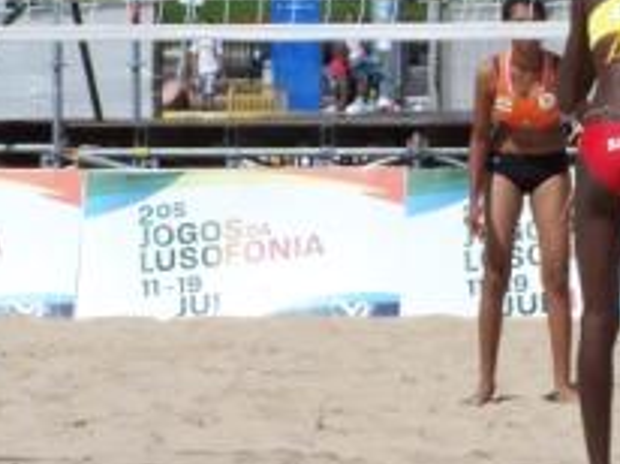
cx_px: 656
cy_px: 75
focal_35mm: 303
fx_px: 5421
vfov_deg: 4.9
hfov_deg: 6.5
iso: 80
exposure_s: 1/750
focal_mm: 23.1
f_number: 6.3
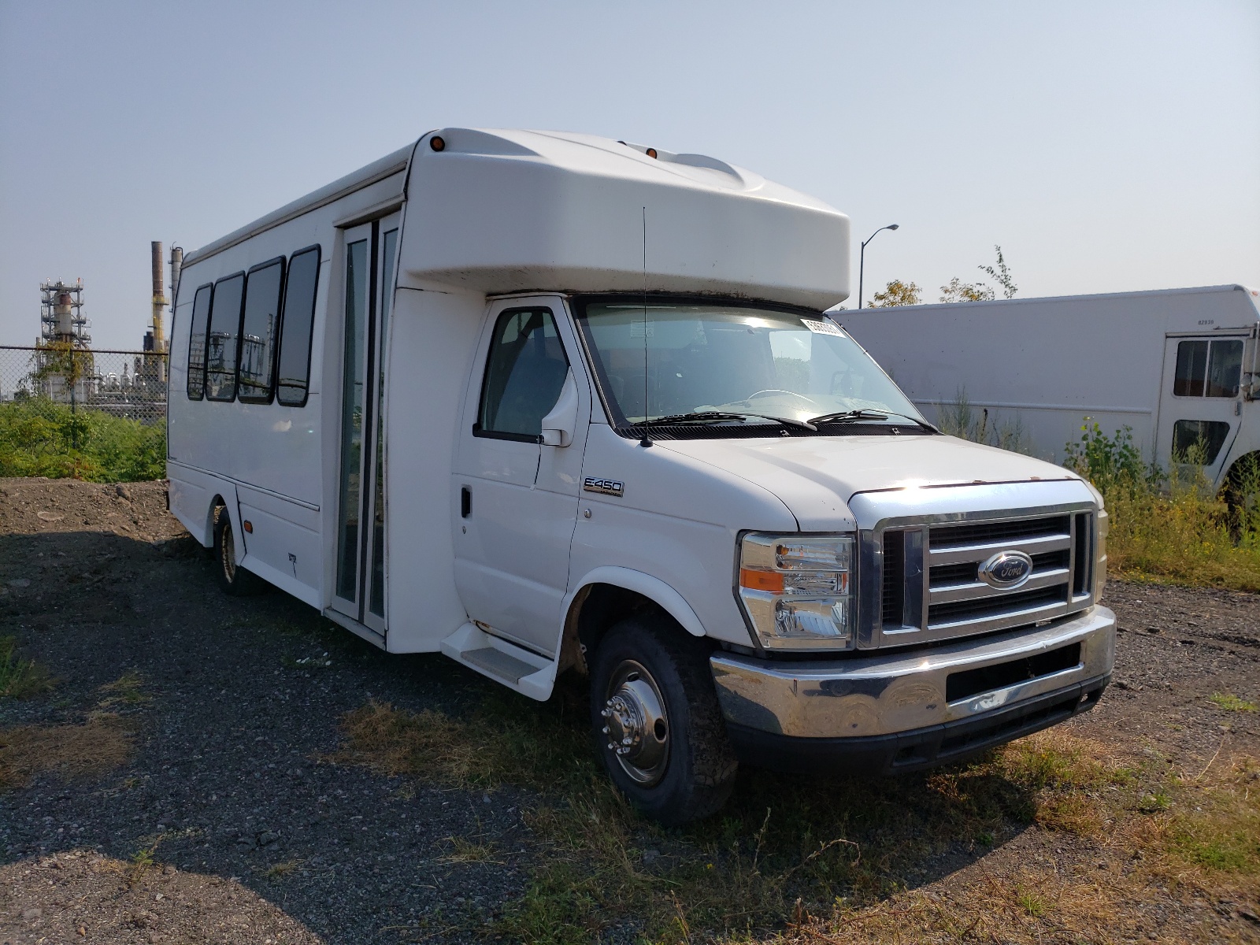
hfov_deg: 67.3
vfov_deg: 53.1
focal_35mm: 26
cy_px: 472
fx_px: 946
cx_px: 630
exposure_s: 1/5000
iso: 50
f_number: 1.5
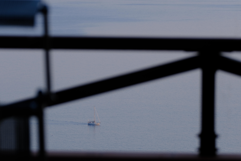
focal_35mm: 311
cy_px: 80
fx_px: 2082
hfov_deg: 6.6
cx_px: 120
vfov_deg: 4.4
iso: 160
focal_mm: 207.2
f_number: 9
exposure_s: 1/60
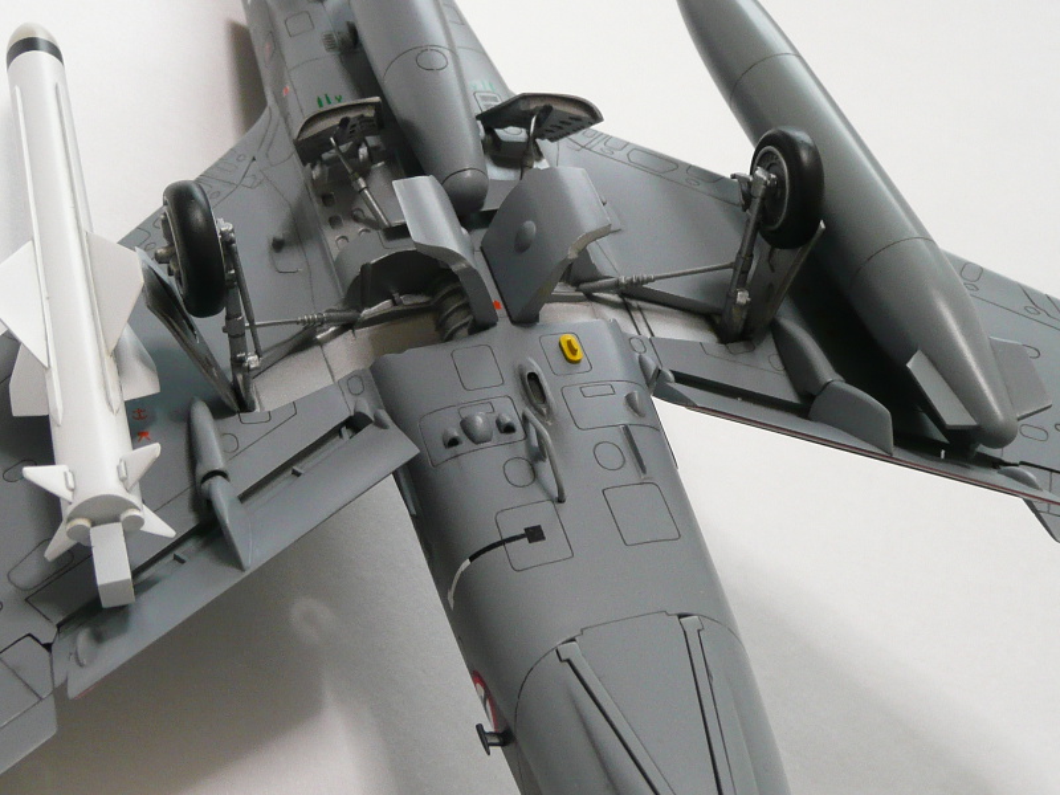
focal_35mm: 48
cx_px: 530
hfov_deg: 39.7
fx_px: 1470
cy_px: 398
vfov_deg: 30.3
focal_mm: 5.2
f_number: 3.5
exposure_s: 1/8
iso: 200
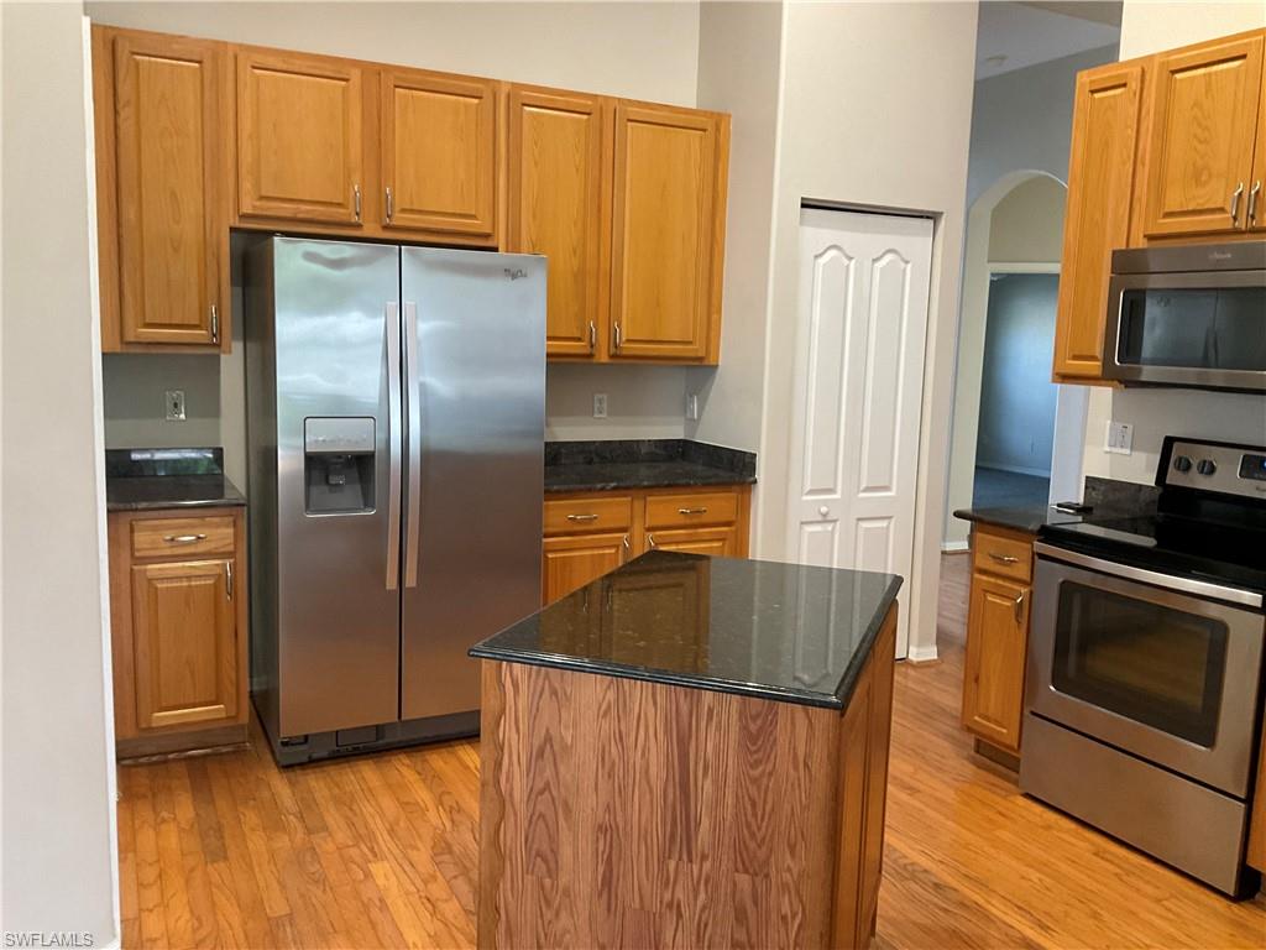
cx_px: 633
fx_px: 1061
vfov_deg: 48.2
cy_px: 475
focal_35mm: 29
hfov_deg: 61.7
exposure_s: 1/60
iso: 160
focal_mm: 3
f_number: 1.8
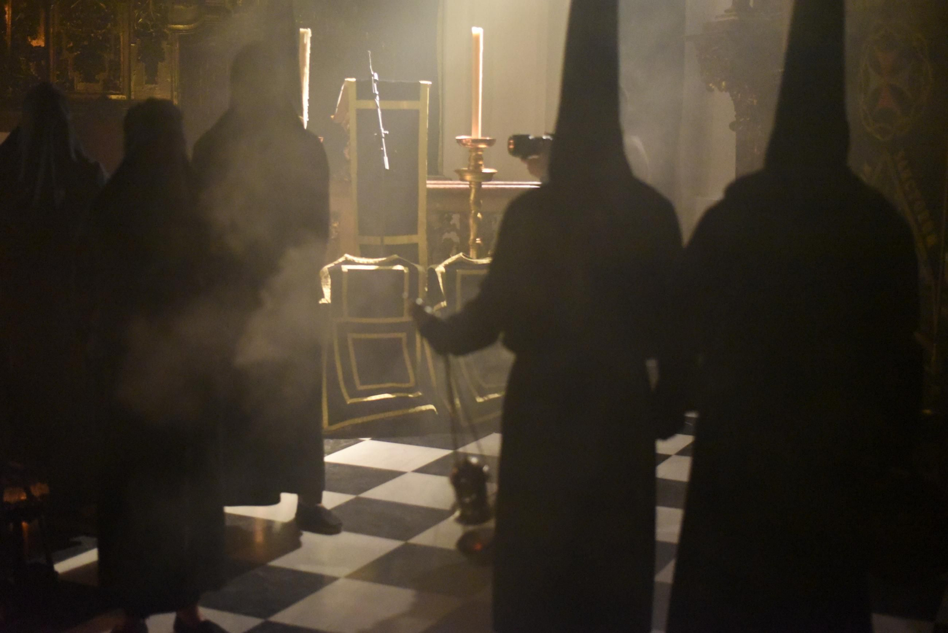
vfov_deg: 27.0
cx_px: 474
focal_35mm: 50
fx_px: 1317
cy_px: 316
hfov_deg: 39.6
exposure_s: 1/160
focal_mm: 50
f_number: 1.8
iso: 12800
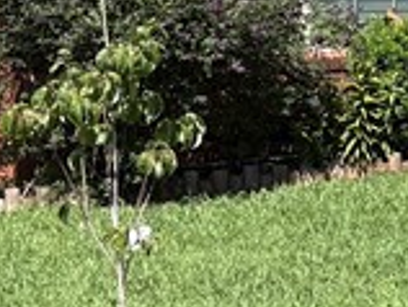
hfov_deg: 11.2
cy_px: -93
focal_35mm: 168
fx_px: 1983
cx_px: 635
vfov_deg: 8.7
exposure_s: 1/2985
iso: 50
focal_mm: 5.96
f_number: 1.6
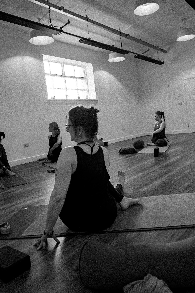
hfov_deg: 46.4
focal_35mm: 28
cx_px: 98
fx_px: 228
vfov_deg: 65.5
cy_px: 146
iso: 800
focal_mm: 18.8
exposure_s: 1/30
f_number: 4
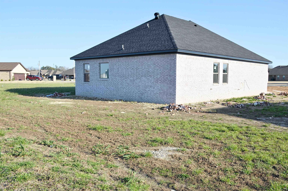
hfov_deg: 57.3
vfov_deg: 39.8
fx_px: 263
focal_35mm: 33
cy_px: 96
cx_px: 144
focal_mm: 22
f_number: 8
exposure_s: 1/250
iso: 125
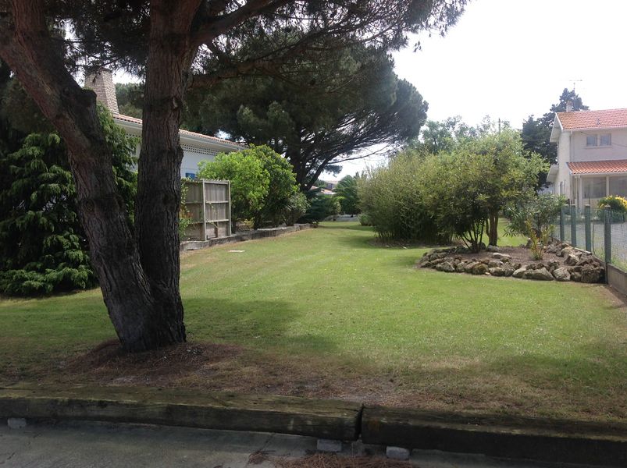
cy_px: 234
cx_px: 314
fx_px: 633
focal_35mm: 35
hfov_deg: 52.7
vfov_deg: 40.6
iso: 50
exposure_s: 1/864
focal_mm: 4.28
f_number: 2.4
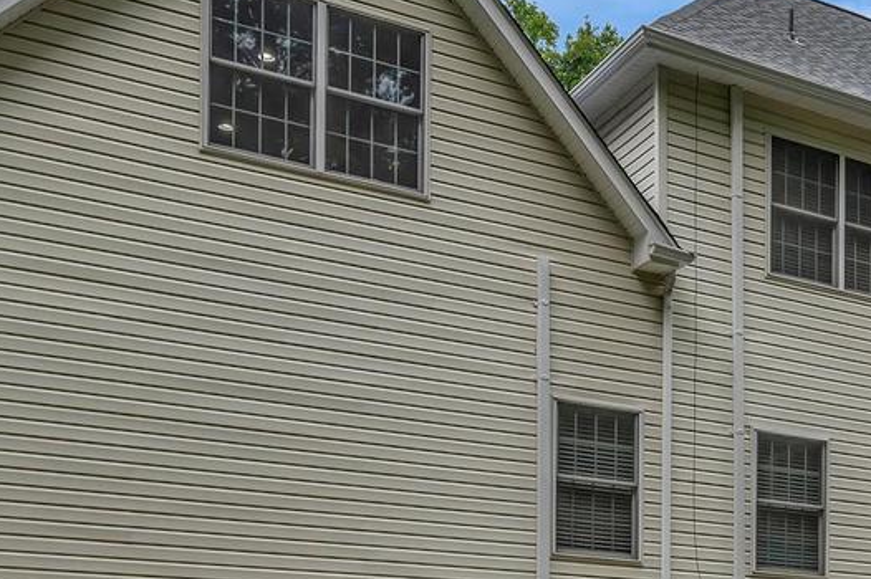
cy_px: 427
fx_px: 1290
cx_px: 785
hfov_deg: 35.1
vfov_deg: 25.1
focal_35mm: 53
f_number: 5.6
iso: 200
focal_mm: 19.5
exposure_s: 1/250
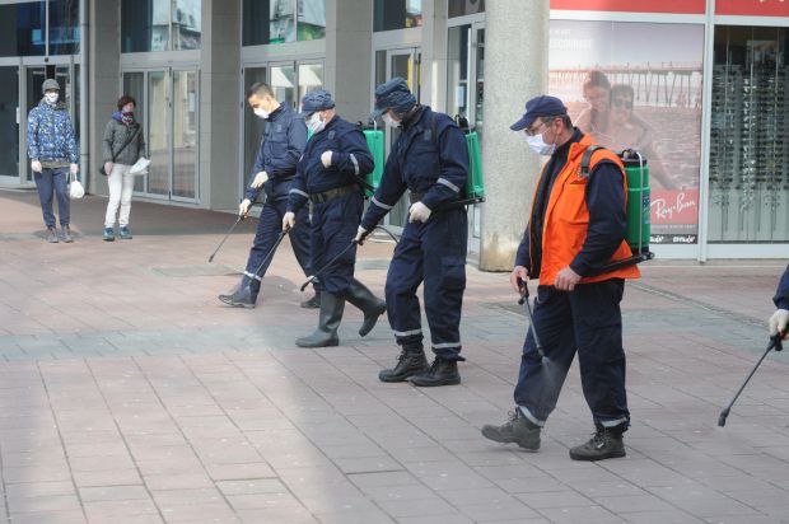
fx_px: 1642
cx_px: 394
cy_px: 262
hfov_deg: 27.0
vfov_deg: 18.1
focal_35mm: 75
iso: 640
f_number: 7.1
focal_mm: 50
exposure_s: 1/640
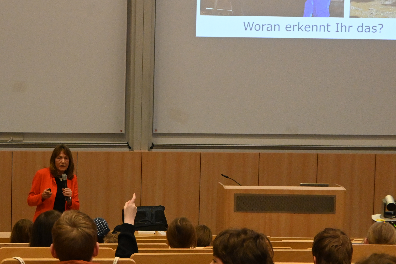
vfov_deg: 10.1
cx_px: 62
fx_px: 1485
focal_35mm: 135
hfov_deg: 15.1
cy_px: 63
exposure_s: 1/125
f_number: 6.3
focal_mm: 50
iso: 3200
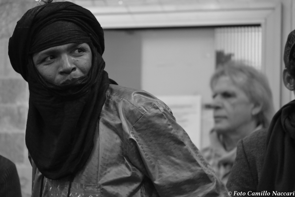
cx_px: 148
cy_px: 98
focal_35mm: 202
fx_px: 1659
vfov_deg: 6.8
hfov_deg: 10.2
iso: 3200
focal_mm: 135
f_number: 5
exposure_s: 1/60
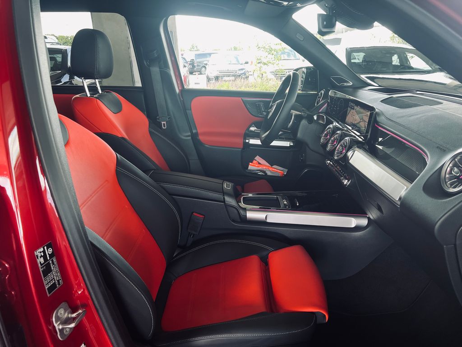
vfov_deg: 53.1
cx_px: 231
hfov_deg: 67.3
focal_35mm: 26
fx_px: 347
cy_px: 174
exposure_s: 1/106
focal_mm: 5.7
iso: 125
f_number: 1.5
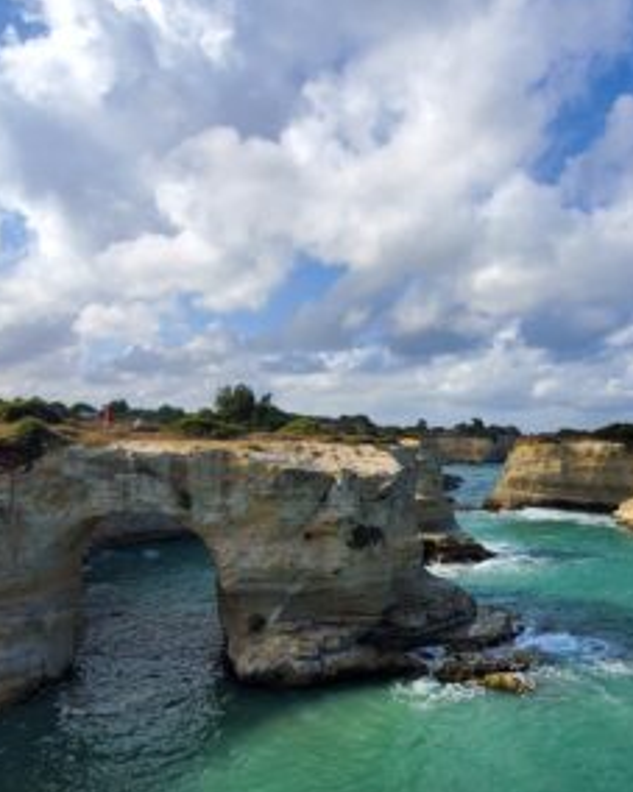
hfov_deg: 54.9
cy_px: 441
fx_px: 586
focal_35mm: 25
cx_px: 449
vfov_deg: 67.9
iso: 50
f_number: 2.2
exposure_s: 1/1169
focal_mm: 1.8
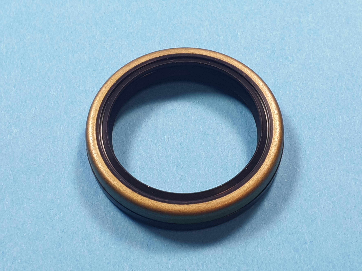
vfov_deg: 53.1
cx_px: 181
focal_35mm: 26
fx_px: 272
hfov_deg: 67.3
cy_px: 136
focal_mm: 4.3
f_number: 2.4
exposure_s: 1/50
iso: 50
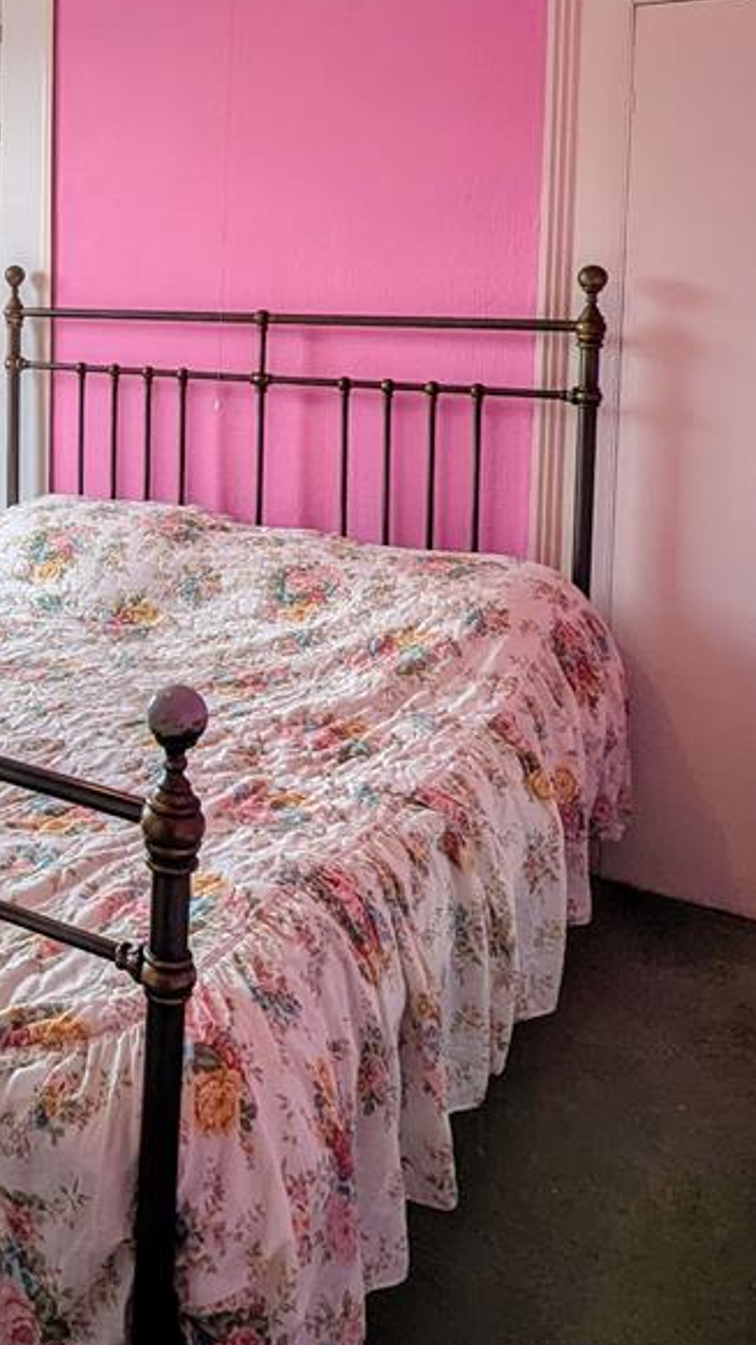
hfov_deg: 29.5
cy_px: 350
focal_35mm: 36
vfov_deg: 53.0
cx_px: -83
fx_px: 1284
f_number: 2.2
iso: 61
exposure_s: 1/145
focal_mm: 2.35
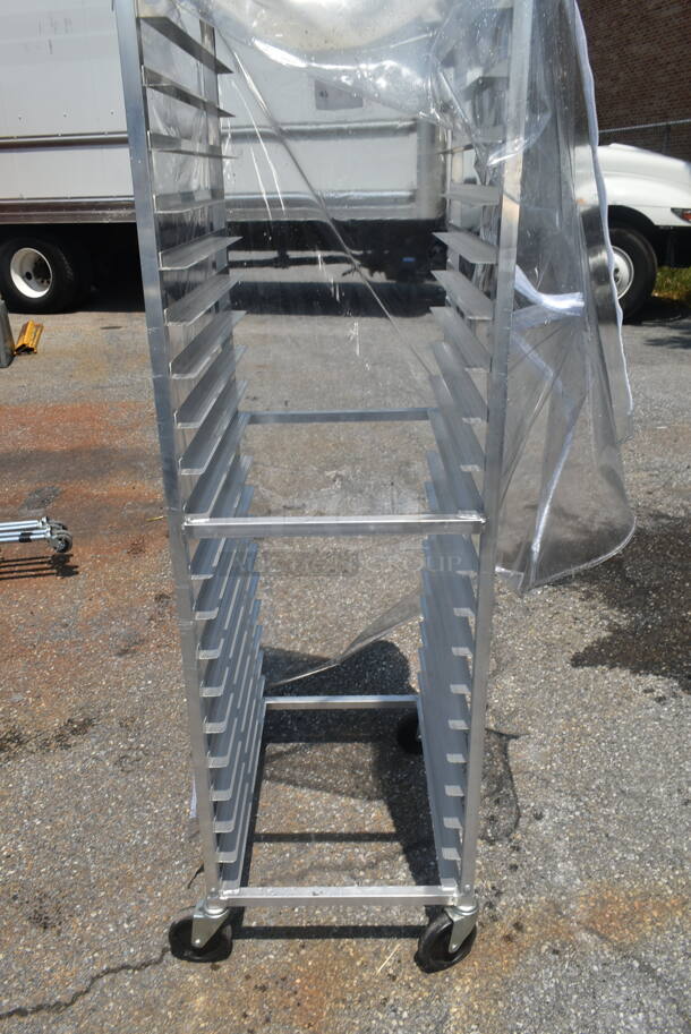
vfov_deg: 67.3
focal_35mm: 27
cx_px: 346
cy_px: 517
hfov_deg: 48.0
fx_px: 776
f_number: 9
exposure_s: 1/320
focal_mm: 18
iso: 100
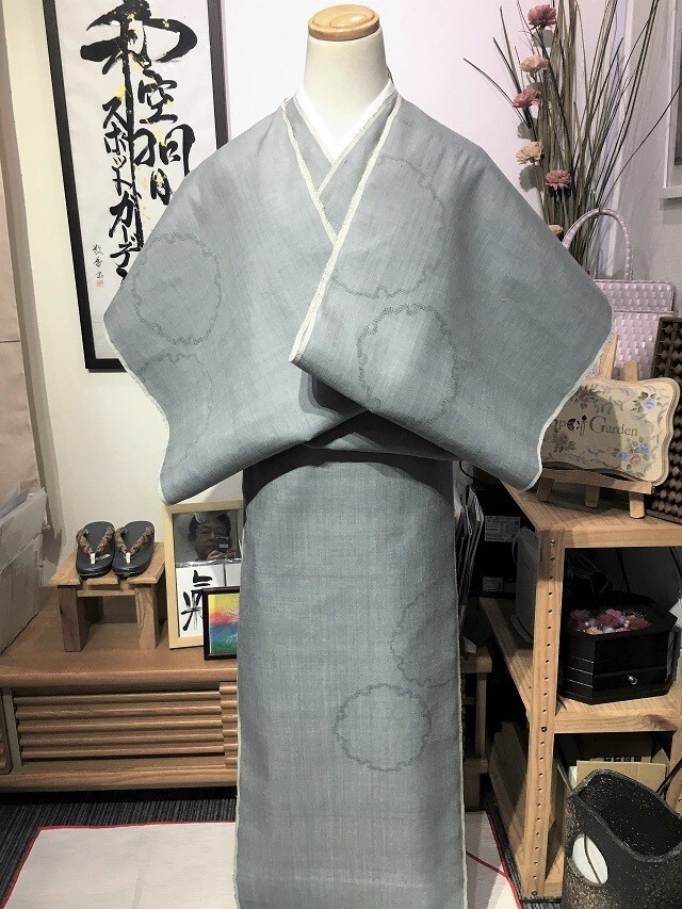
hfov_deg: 48.2
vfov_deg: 61.7
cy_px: 454
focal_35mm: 29
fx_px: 762
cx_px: 341
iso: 32
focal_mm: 4.15
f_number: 2.2
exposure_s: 1/30
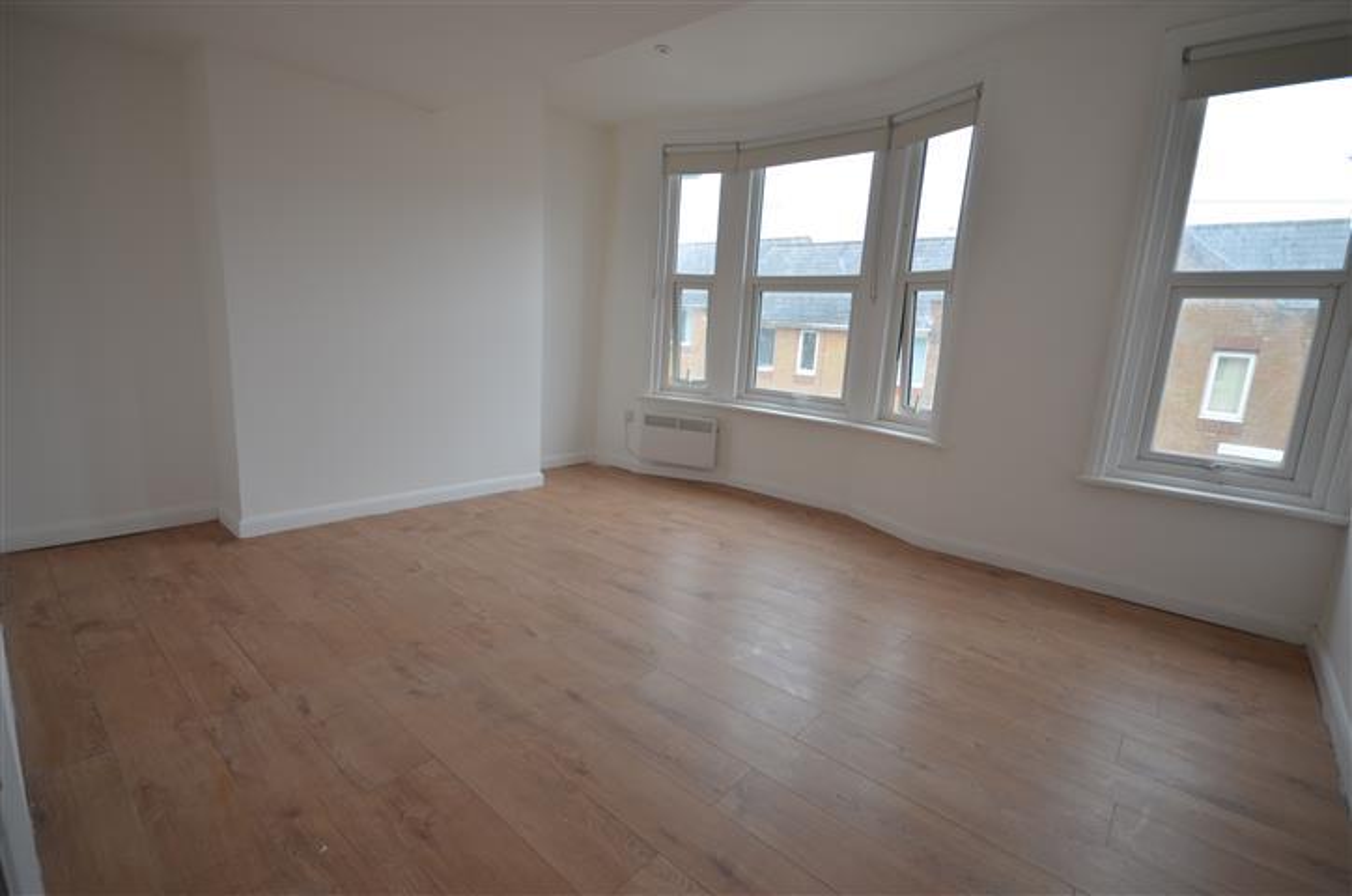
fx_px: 619
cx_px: 676
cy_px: 448
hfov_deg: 95.1
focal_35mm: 16
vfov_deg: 71.8
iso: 100
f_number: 5.6
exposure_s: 1/60
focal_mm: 11
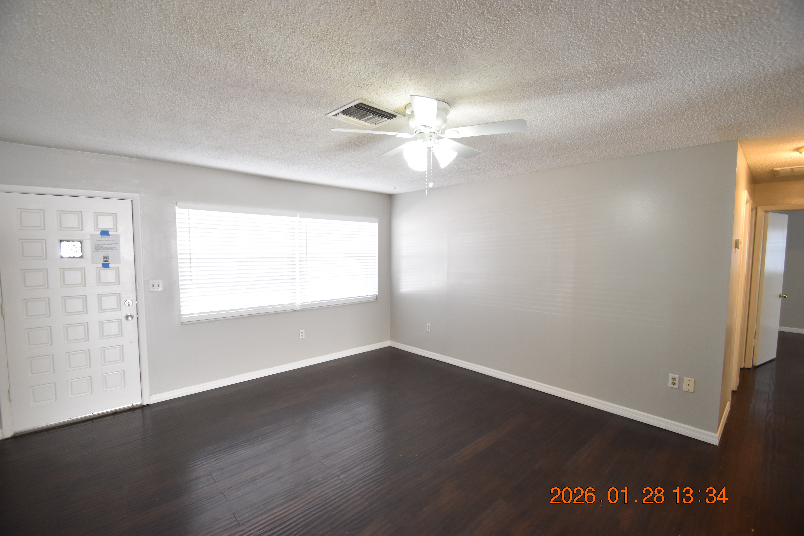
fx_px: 335
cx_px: 402
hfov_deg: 100.4
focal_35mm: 15
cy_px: 268
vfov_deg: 77.3
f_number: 3.5
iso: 800
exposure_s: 1/45
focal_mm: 10
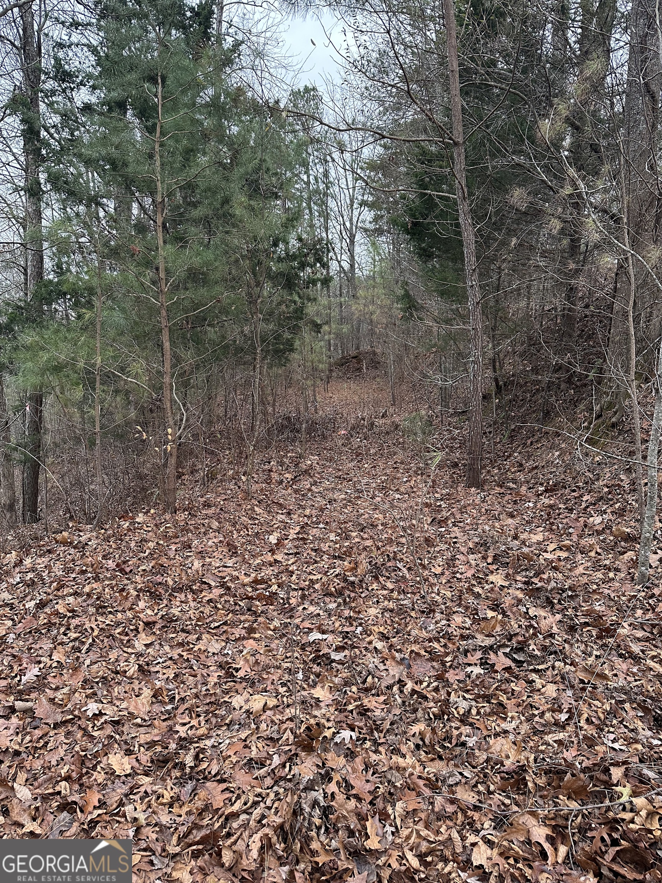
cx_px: 331
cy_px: 442
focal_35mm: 24
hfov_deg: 56.8
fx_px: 612
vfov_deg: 71.6
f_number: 1.78
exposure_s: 1/85
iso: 250
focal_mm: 6.86
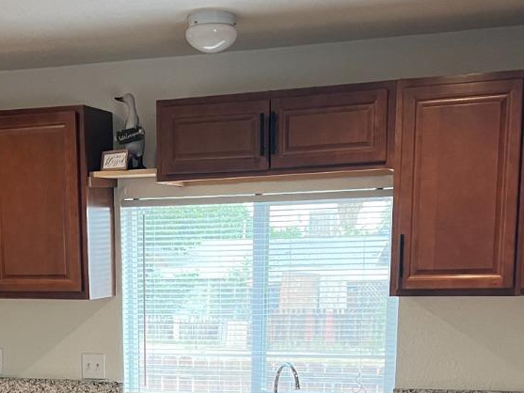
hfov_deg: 27.3
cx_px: 114
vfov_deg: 19.7
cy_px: 477
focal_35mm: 70
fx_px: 1060
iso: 125
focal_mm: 5.7
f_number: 1.5
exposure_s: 1/60
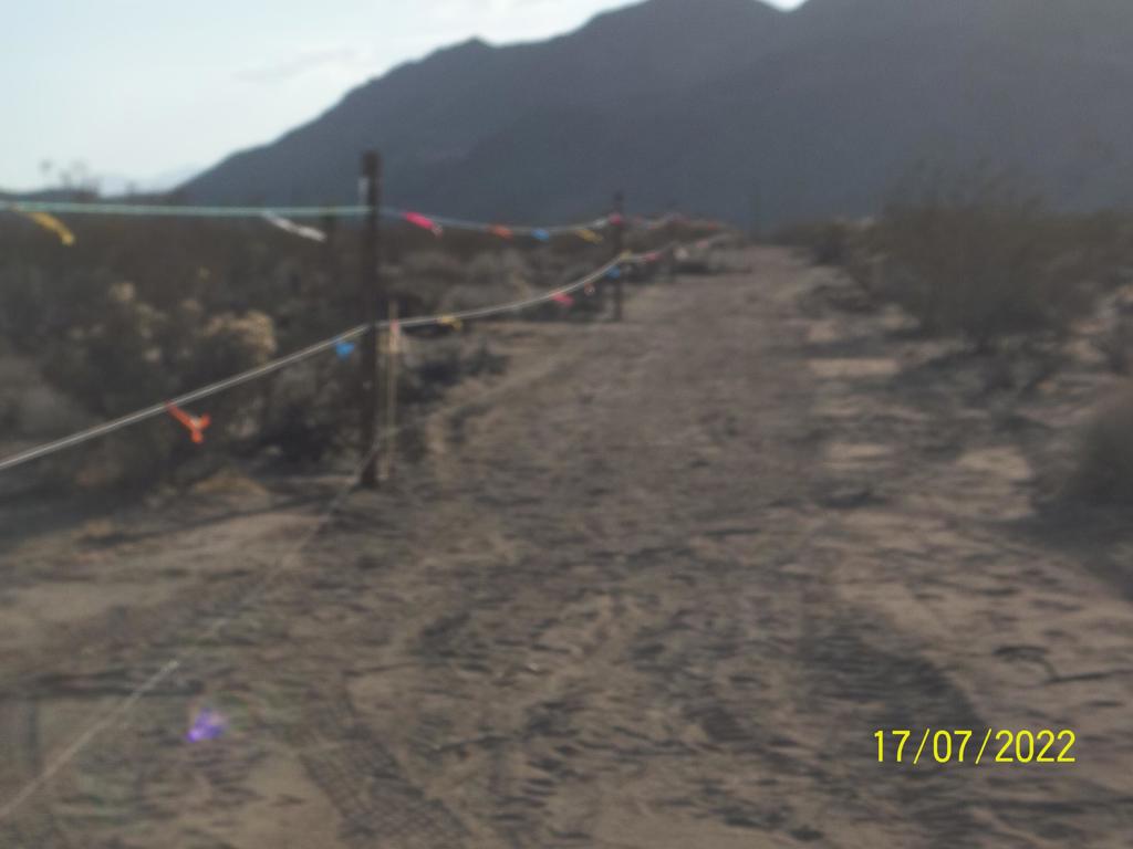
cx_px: 566
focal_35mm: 108
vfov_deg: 13.7
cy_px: 424
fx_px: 3535
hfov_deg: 18.2
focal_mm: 19.6
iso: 80
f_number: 5
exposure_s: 1/800
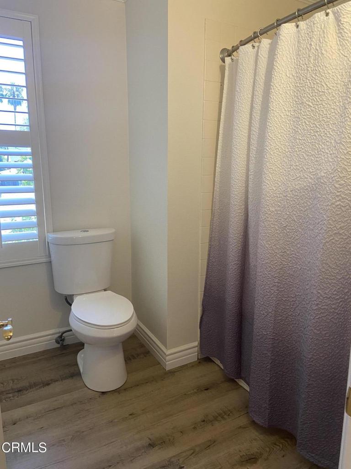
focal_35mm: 26
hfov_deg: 53.1
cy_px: 234
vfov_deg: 67.3
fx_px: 352
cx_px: 176
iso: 200
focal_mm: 4.25
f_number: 1.8
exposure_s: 1/60
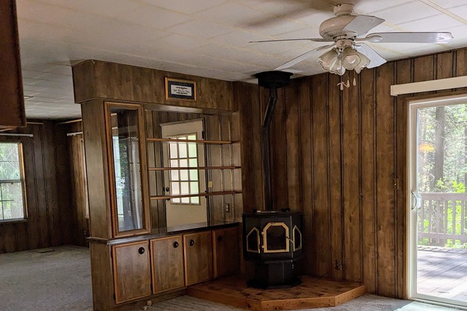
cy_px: 219
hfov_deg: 51.7
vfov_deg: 35.4
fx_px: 480
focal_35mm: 37
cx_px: 272
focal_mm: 6.81
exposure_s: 1/215
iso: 35
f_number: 1.85
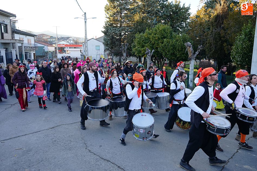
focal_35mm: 28
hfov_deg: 65.5
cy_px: 86
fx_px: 200
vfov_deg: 46.4
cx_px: 128
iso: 640
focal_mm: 28
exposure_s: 1/160
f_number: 8
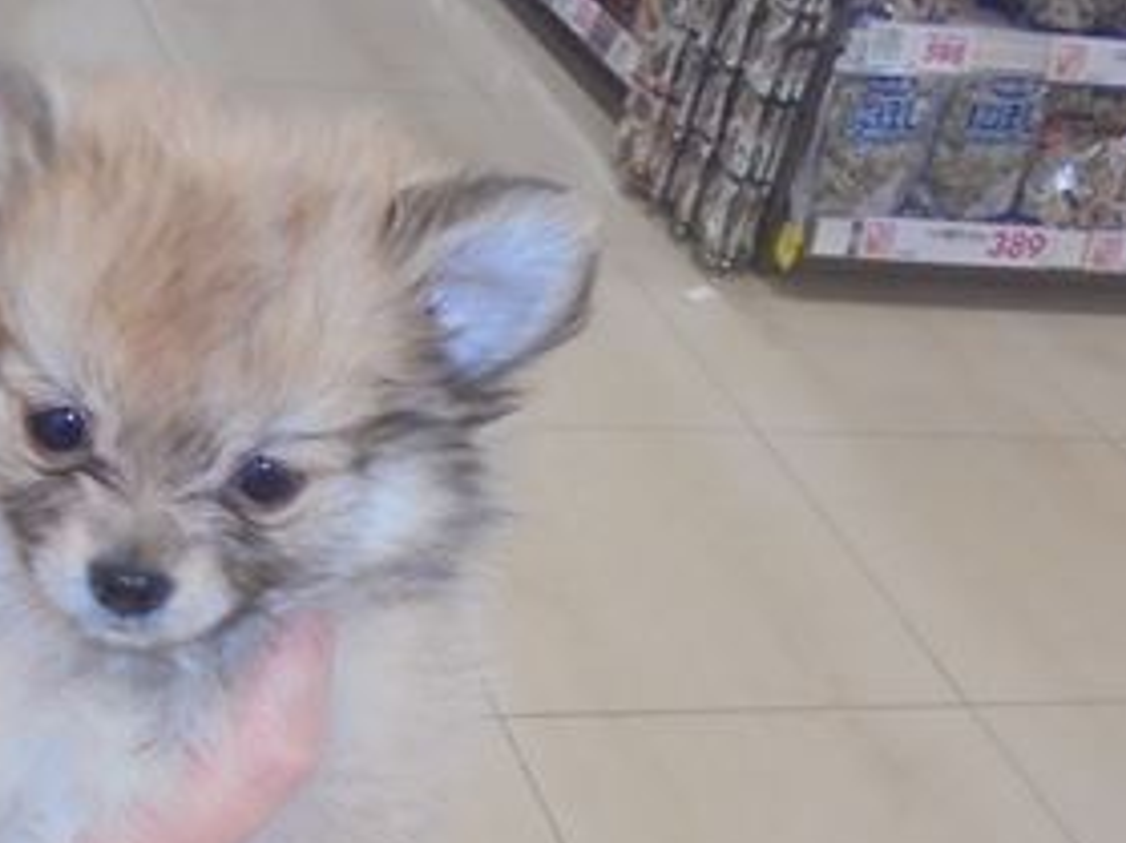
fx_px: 1821
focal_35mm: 56
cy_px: 742
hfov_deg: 32.8
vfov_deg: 25.4
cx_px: 141
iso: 320
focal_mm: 4.6
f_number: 3.5
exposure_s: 1/30
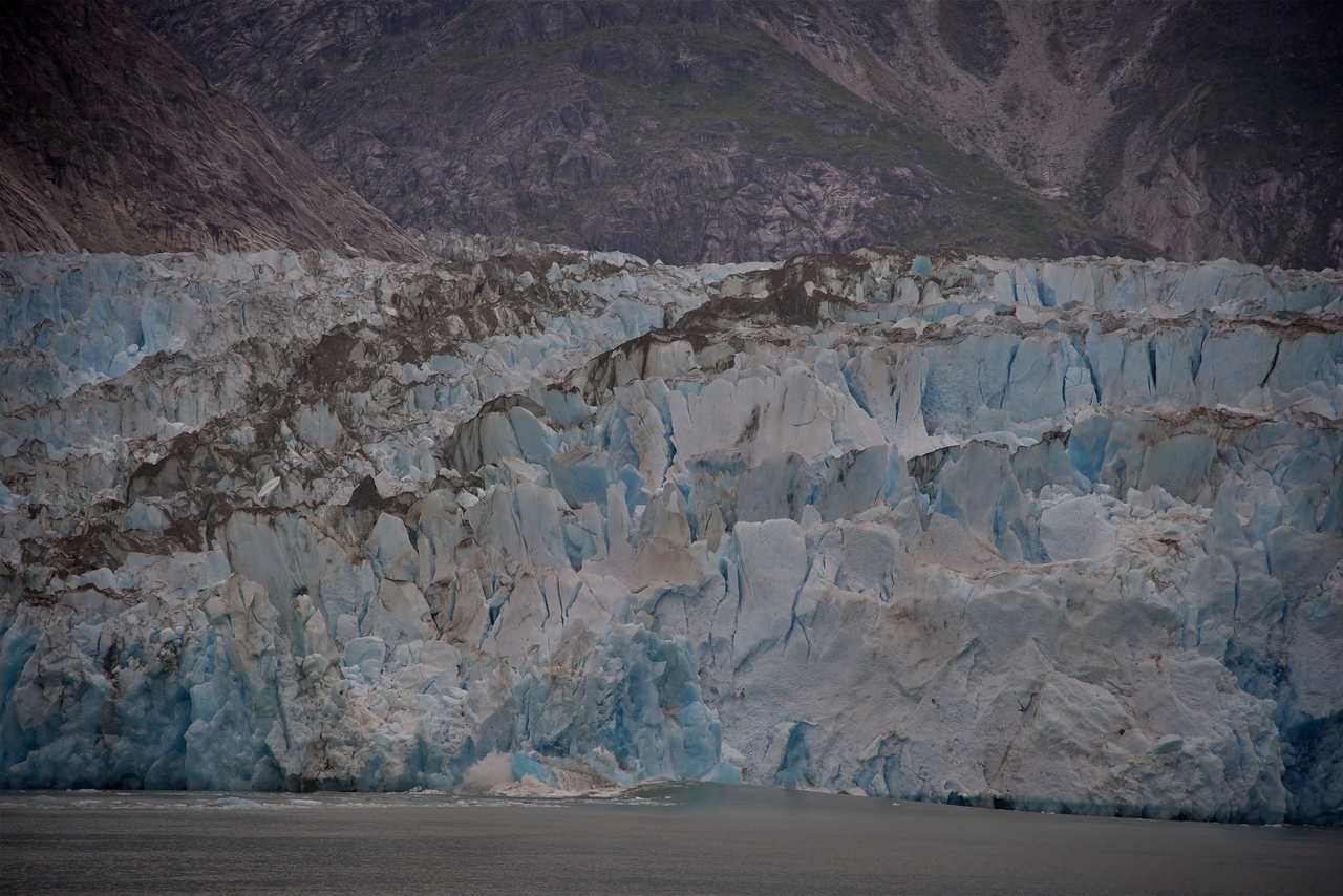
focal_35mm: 120
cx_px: 672
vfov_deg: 11.4
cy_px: 448
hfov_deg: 17.1
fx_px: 4477
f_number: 4
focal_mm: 120
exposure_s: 1/250
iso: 140
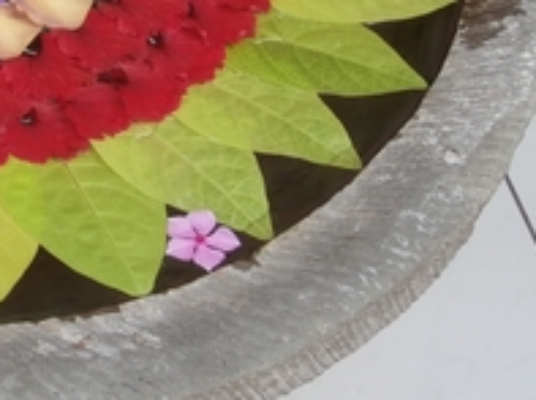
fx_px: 1793
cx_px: -177
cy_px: -133
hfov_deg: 16.0
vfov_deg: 12.3
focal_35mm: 116
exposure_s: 1/125
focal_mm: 6.67
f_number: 3.9
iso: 100
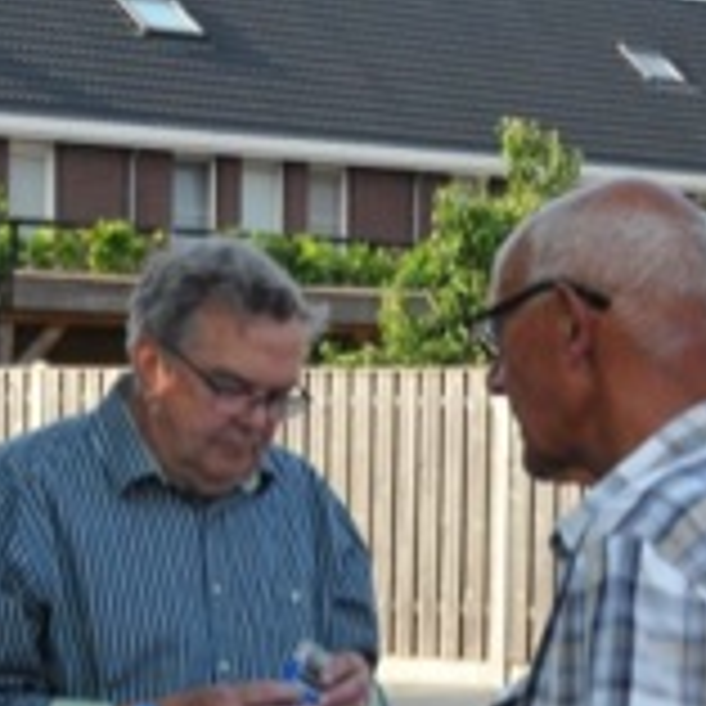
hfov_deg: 12.8
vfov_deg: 12.8
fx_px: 3138
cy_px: 591
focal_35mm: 136
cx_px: 288
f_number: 11
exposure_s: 1/500
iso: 2000
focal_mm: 42
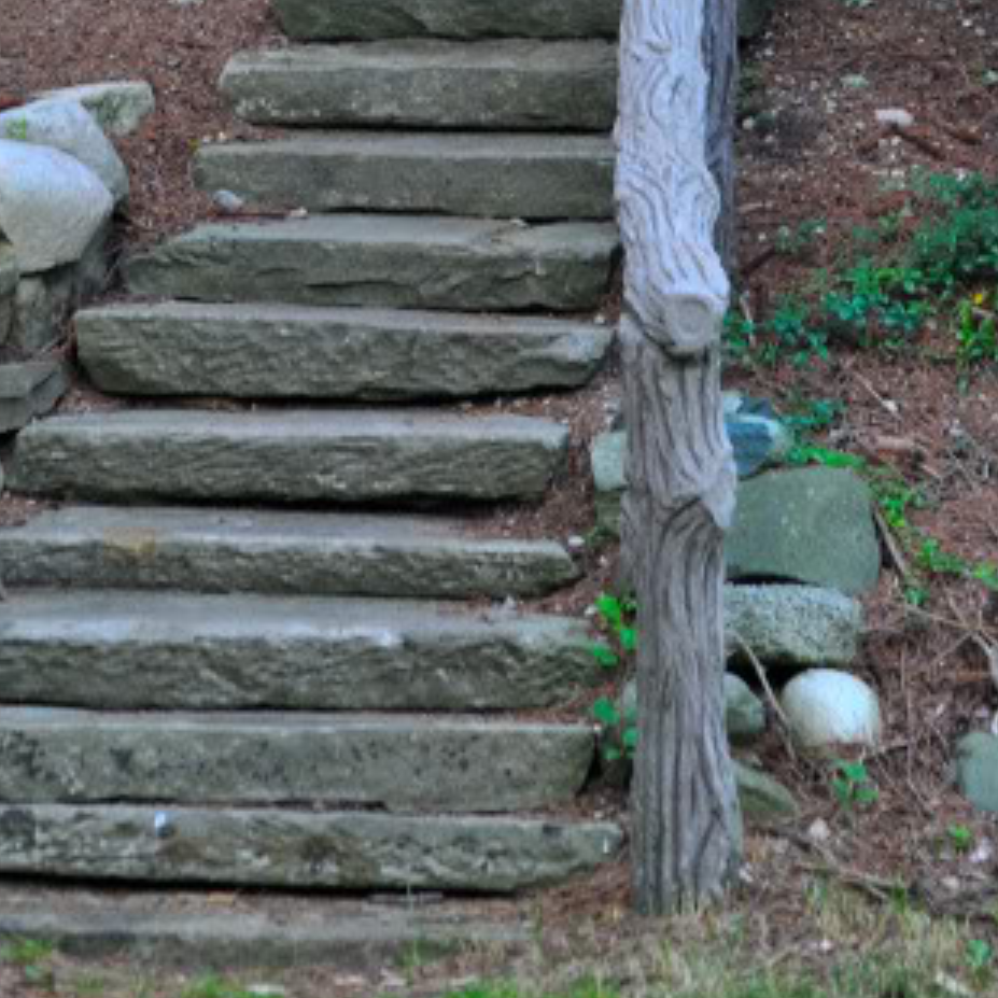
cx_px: 454
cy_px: 61
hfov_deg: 6.6
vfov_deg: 6.6
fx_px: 8611
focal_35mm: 264
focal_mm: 100
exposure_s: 1/20
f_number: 5.6
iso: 400
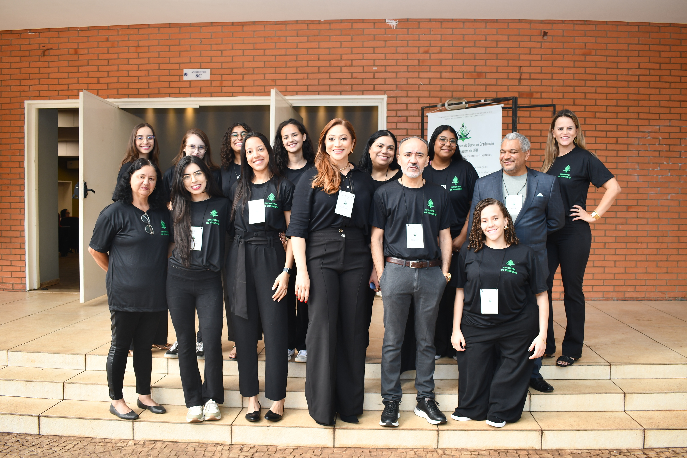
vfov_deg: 42.3
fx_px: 592
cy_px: 229
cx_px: 344
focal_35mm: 31
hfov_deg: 60.3
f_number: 4
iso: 200
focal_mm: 21
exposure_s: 1/60
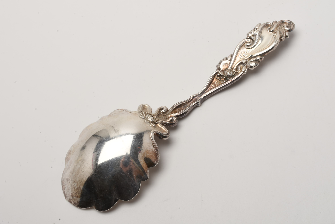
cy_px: 112
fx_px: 615
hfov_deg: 30.5
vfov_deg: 20.6
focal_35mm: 66
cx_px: 168
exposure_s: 1/125
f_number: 25
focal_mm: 44
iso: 100
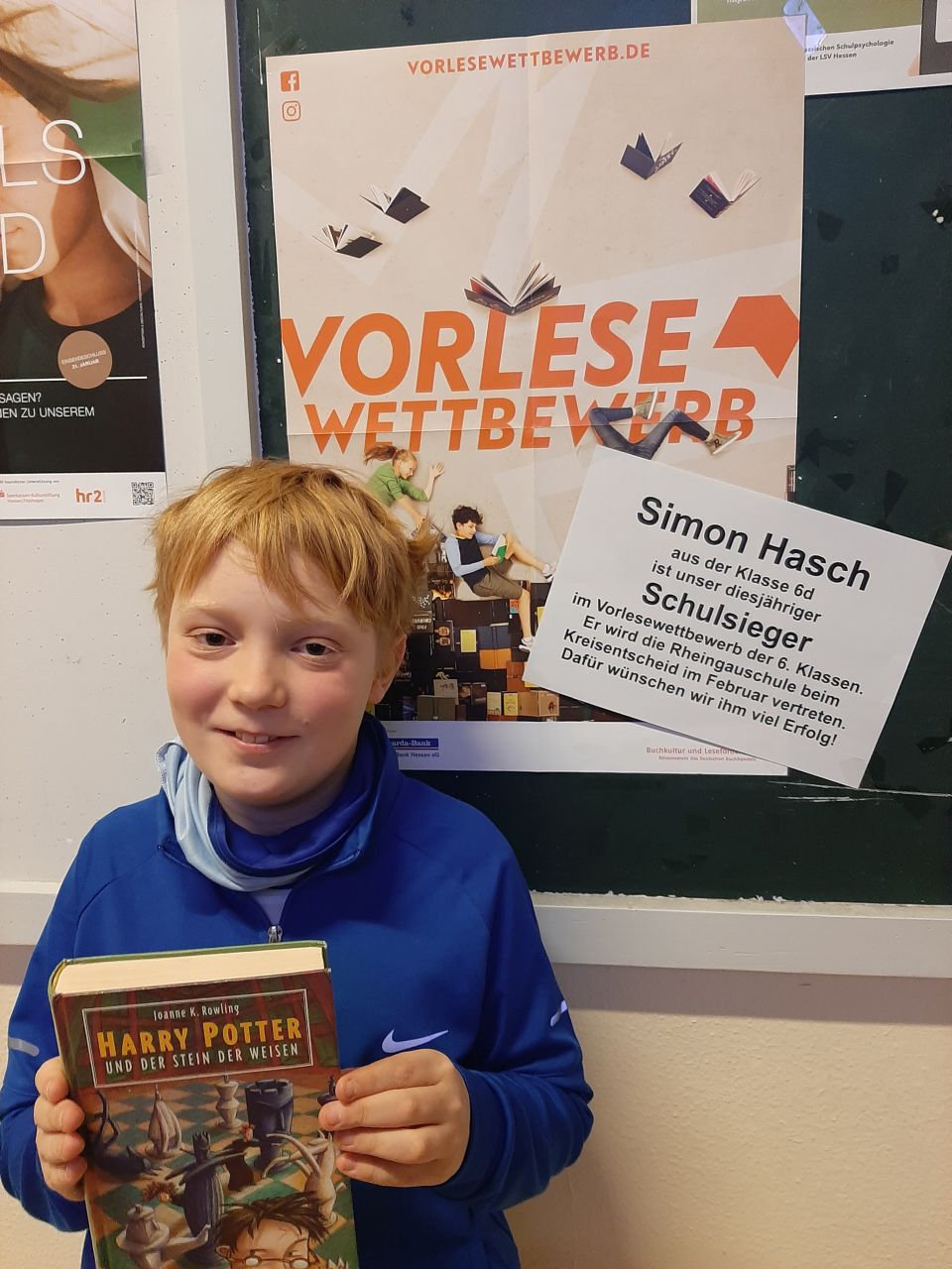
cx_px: 476
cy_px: 634
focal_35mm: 26
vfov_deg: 67.3
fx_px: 953
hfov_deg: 53.1
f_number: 1.7
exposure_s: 1/25
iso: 160
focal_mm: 3.93
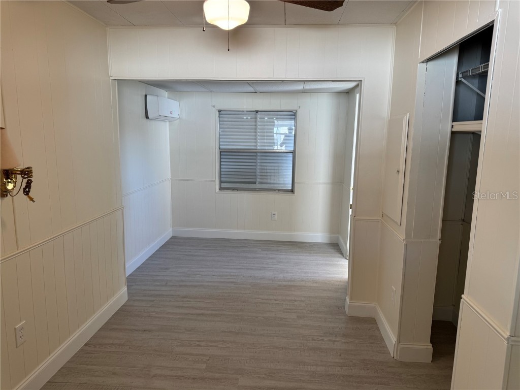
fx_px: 361
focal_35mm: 24
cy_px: 195
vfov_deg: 56.8
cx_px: 260
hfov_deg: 71.6
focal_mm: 6.76
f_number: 1.78
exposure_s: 1/120
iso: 100
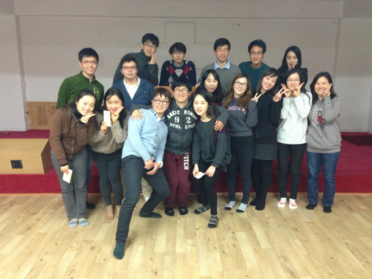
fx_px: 355
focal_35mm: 33
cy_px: 140
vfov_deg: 42.9
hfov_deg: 55.4
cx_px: 186
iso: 400
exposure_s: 1/20
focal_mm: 4.13
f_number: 2.4
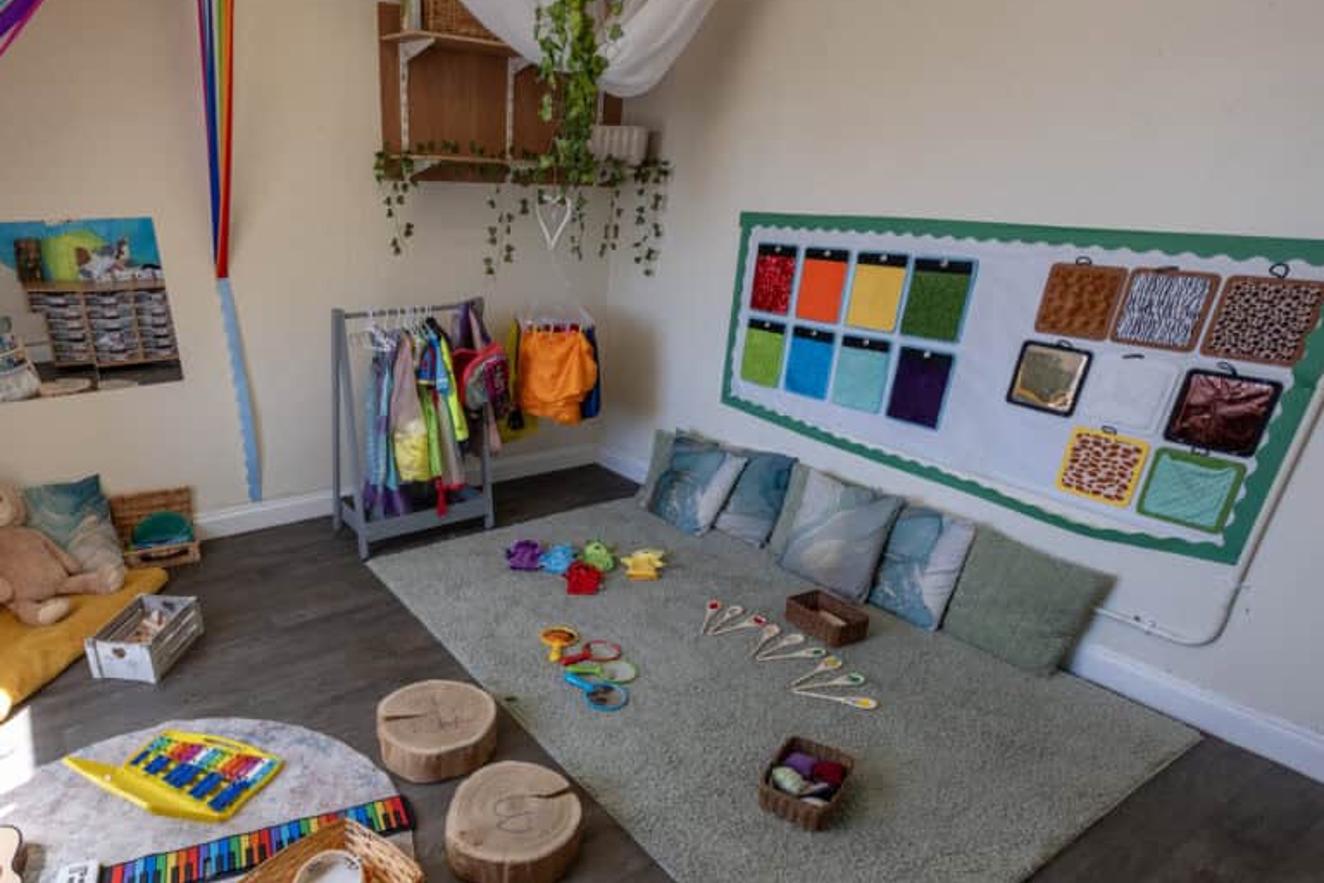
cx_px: 510
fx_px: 735
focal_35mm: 20
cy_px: 563
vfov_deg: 60.9
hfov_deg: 82.6
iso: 160
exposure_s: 1/50
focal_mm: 10
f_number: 4.5
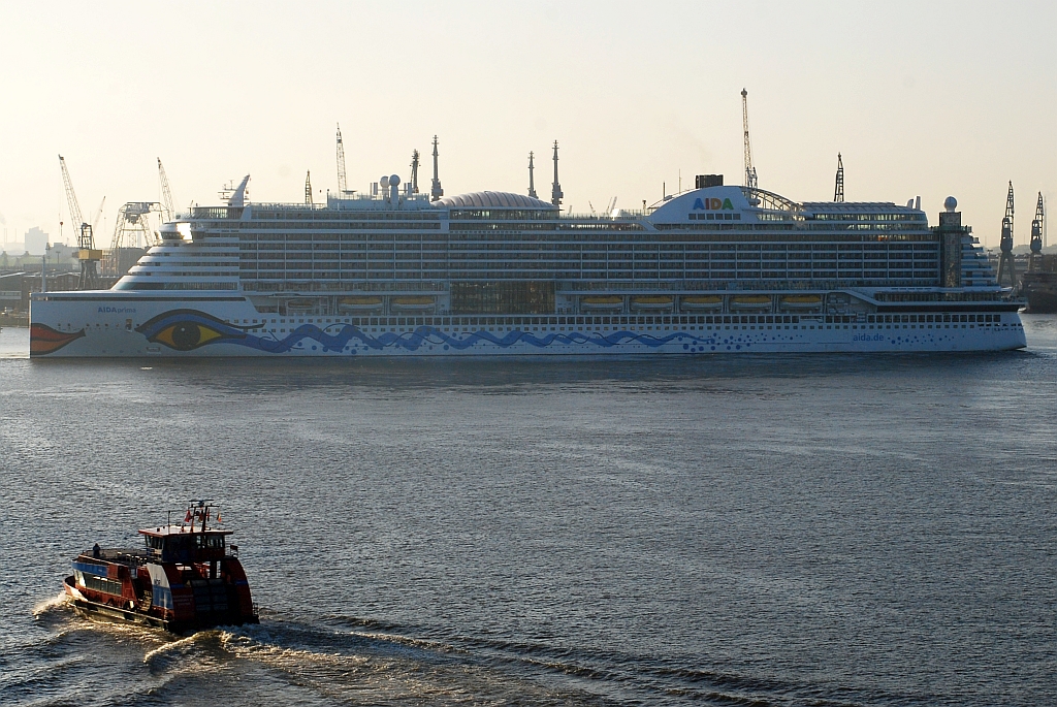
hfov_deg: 26.0
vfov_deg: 17.5
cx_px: 528
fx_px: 2292
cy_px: 354
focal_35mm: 78
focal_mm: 52
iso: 180
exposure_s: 1/250
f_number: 10
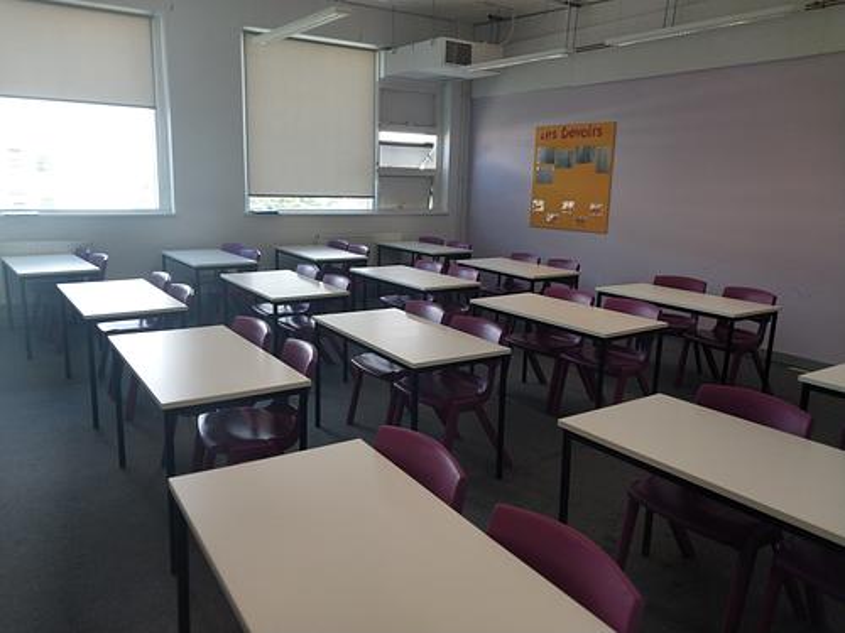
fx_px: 635
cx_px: 422
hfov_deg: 67.3
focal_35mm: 26
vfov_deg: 53.1
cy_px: 316
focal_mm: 4
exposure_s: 1/30
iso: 20
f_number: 1.8
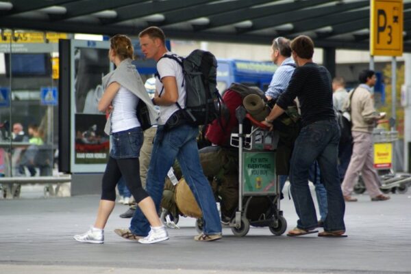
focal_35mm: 315
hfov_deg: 6.5
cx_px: 206
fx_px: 3599
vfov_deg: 4.4
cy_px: 137
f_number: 4.5
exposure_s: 1/320
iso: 200
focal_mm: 210
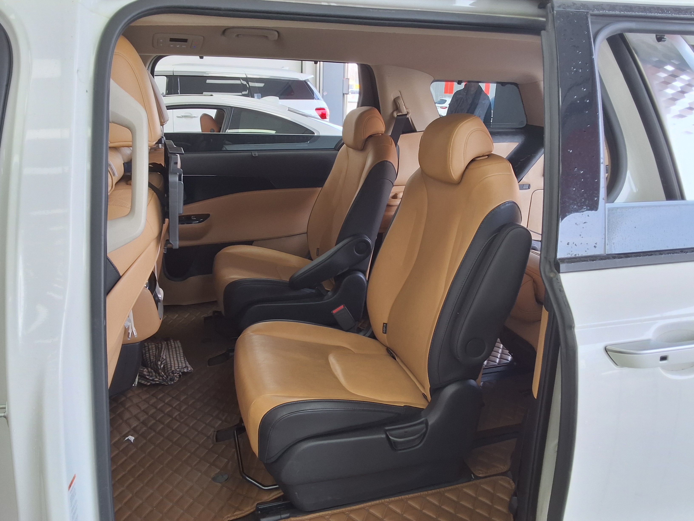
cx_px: 347
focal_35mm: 28
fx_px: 561
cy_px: 260
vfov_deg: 49.7
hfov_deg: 63.4
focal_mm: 2.91
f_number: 1.9
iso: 40
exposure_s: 1/120
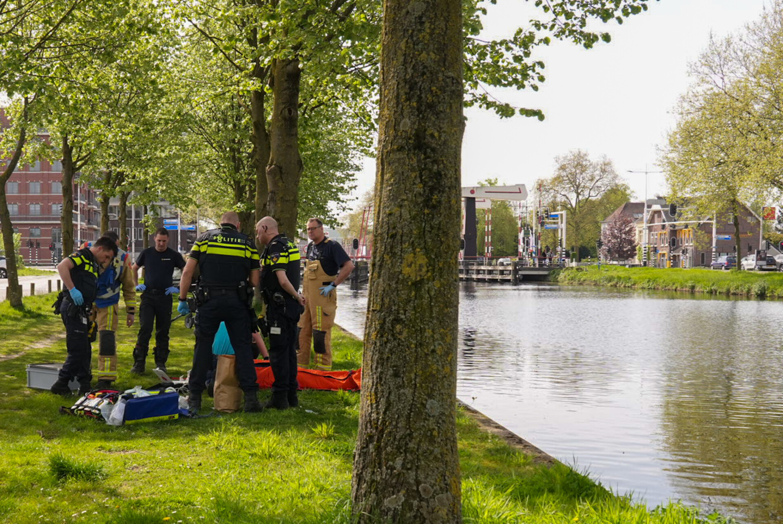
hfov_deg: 53.1
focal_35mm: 36
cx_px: 392
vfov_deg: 36.9
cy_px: 262
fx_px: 784
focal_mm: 24
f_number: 8
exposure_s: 1/250
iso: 320
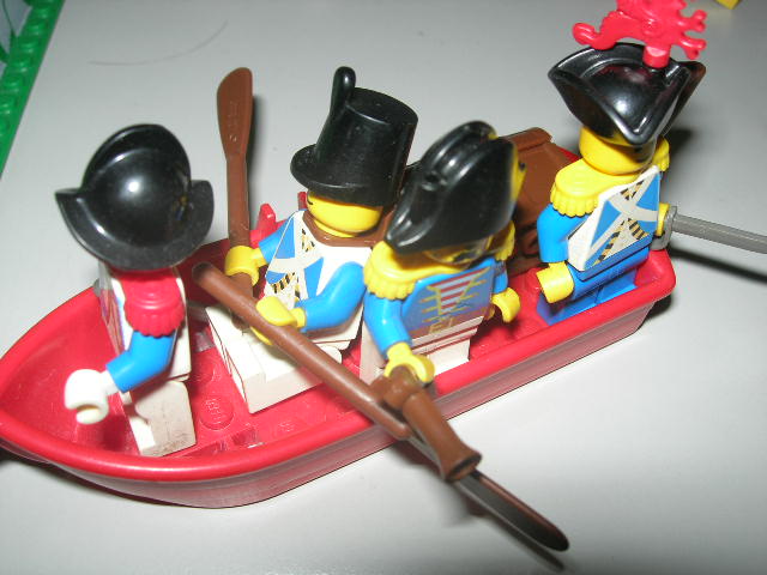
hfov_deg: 49.0
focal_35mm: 38
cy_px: 288
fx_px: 842
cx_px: 384
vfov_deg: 37.7
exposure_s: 1/60.1
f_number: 4.8
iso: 64
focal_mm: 7.8
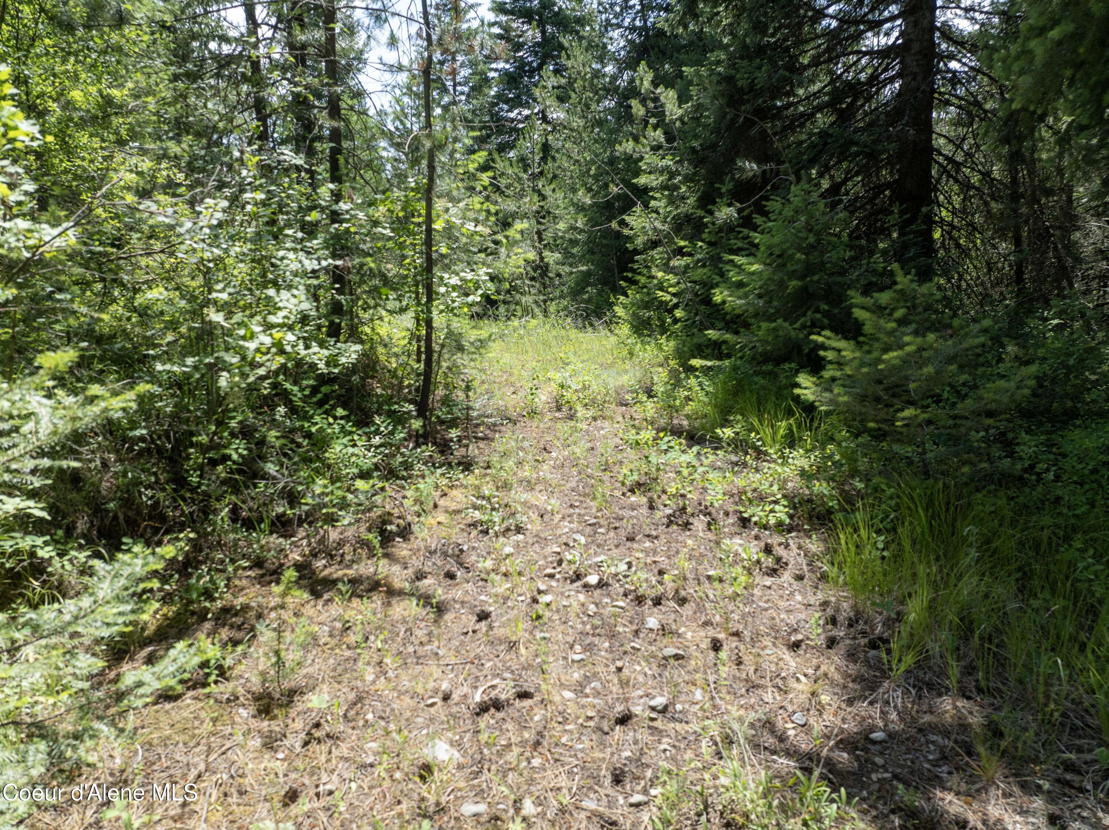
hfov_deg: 71.6
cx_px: 554
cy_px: 415
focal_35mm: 24
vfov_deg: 56.8
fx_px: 768
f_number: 2.8
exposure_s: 1/640
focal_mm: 12.29
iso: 110
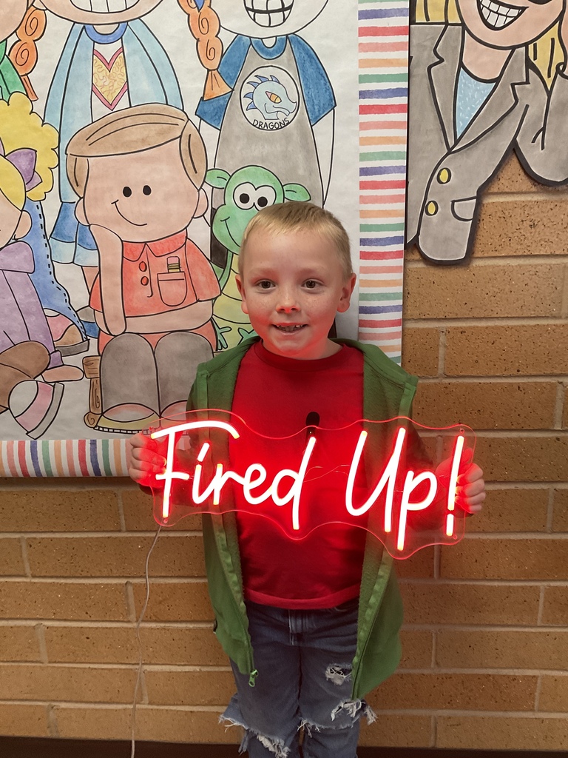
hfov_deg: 48.2
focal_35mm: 29
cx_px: 284
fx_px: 634
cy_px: 379
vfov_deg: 61.7
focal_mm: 3
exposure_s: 1/60
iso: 125
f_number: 1.8
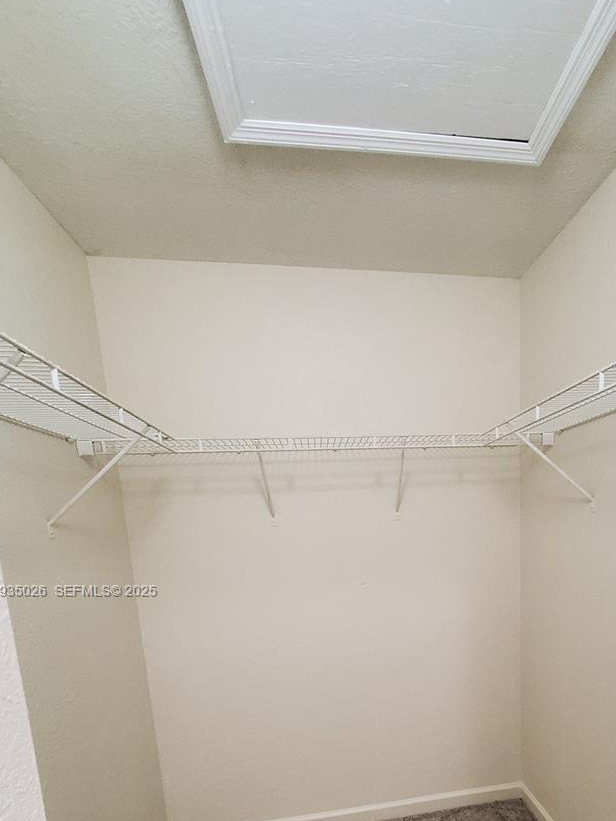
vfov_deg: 79.7
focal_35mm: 19
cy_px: 592
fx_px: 451
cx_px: 421
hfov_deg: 66.4
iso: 500
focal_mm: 1.8
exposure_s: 1/59
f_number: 2.2
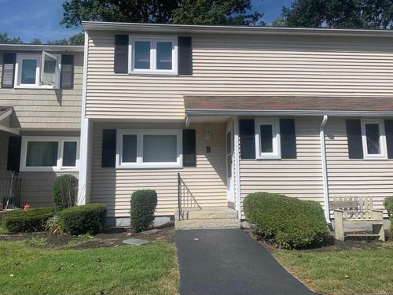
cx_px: 196
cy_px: 148
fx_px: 295
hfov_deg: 67.3
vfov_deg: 53.1
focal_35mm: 26
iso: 25
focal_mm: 4.25
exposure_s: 1/3937
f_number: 1.8
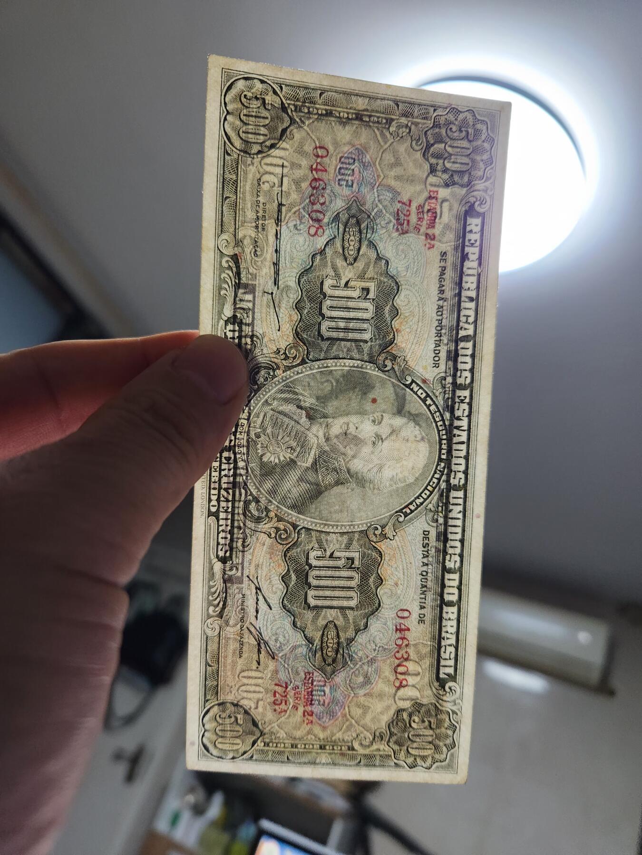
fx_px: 569
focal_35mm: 23
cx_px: 321
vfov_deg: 73.9
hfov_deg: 58.9
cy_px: 428
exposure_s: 1/100
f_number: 1.8
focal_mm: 5.4
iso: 800
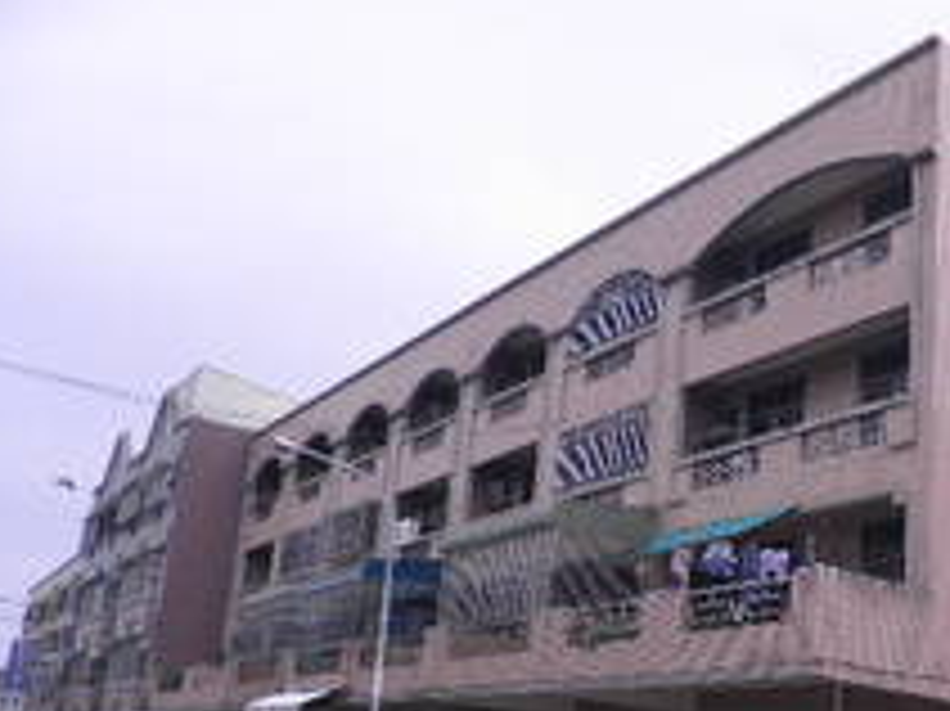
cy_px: 549
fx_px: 1125
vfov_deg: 34.2
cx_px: 761
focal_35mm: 41
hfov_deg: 43.6
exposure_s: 1/125
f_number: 8.3
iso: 64
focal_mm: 4.3
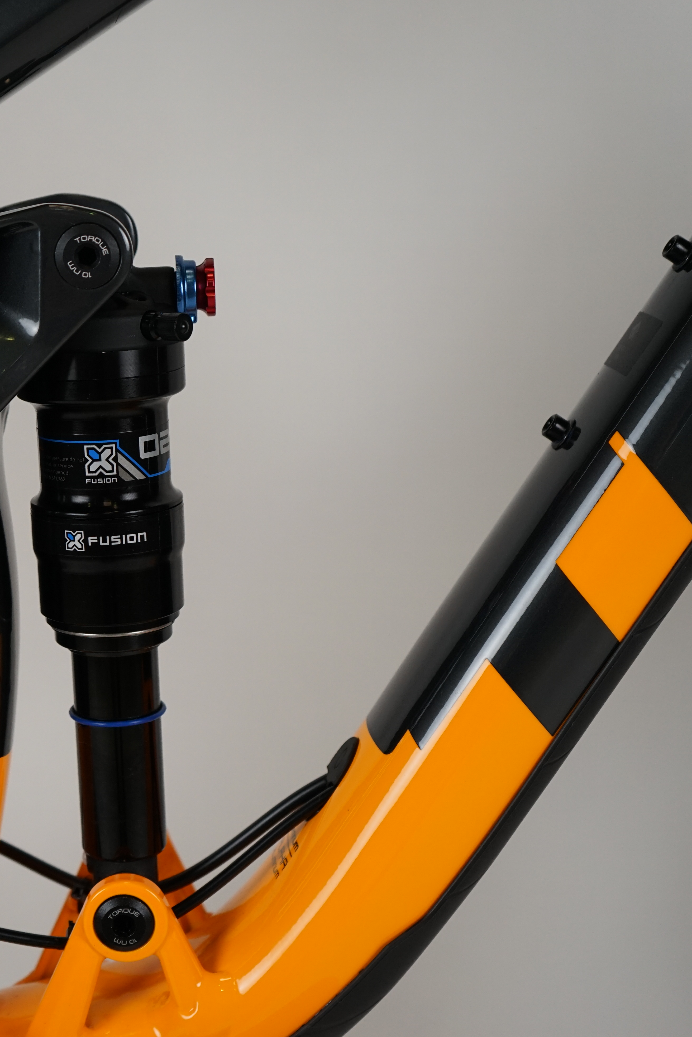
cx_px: 102
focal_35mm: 61
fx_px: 1759
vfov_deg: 32.9
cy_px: 523
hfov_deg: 21.9
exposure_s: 1/200
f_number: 4
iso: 640
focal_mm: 40
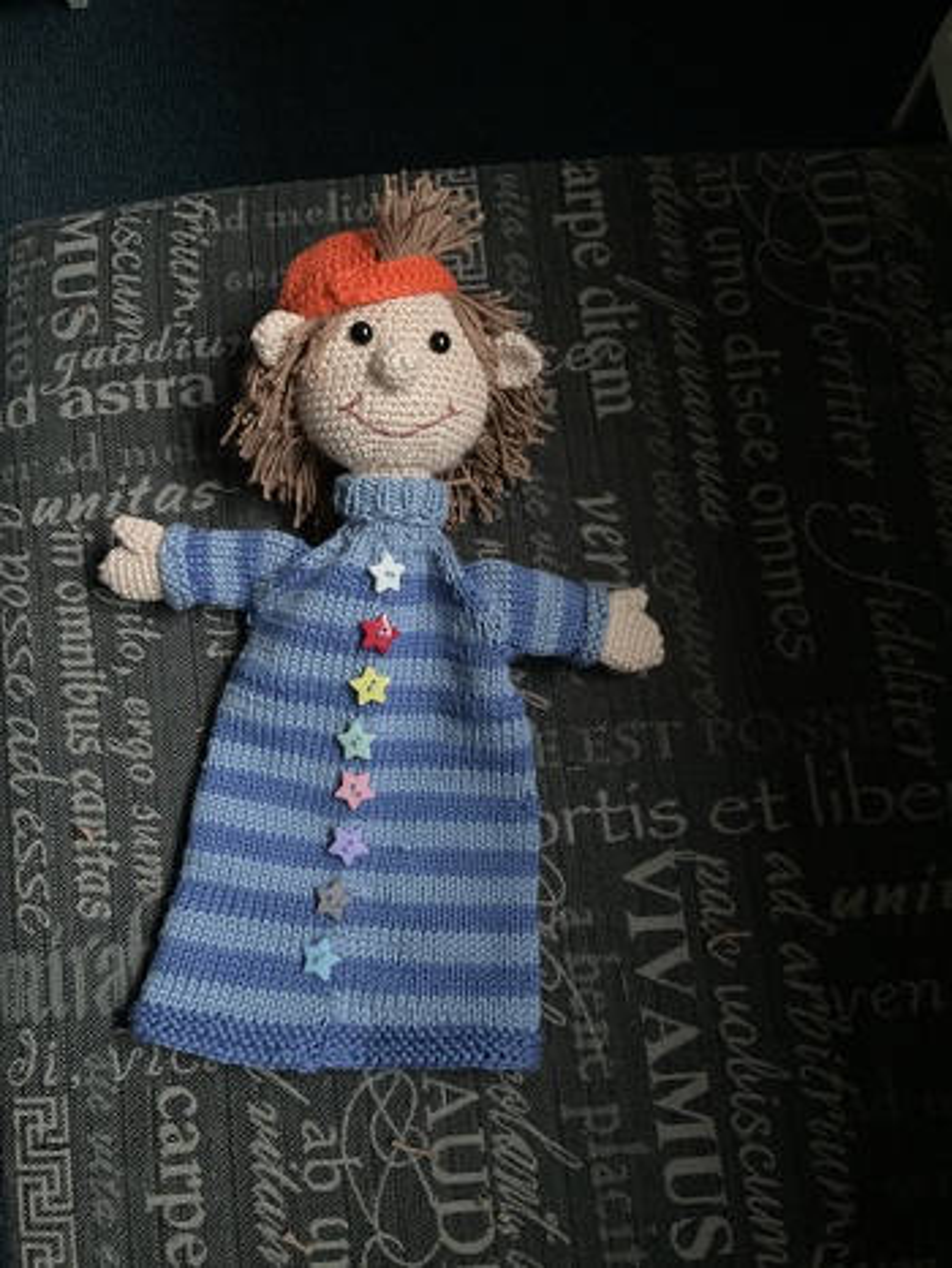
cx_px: 476
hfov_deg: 48.3
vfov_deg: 61.6
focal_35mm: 29
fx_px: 1062
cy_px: 634
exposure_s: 1/15
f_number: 1.8
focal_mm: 3
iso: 500
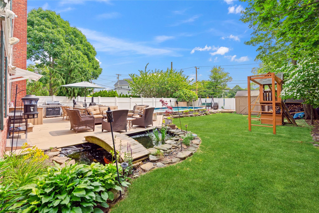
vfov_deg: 73.7
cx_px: 160
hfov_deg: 96.7
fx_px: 142
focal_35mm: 16
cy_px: 106
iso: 160
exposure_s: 1/200
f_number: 5.6
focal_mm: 16
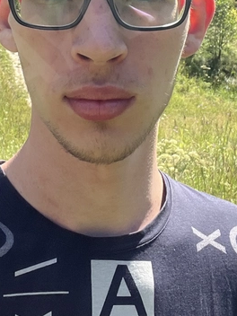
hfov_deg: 20.6
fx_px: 648
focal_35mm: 71
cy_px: 9
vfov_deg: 26.1
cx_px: 74
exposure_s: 1/300
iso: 32
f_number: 2.2
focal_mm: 2.71
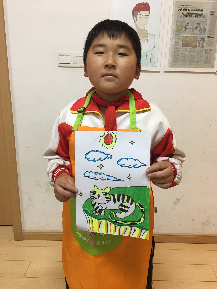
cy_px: 144
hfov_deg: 48.2
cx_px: 108
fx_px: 242
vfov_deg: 61.7
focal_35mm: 29
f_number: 2.2
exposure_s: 1/17
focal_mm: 4.15
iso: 64
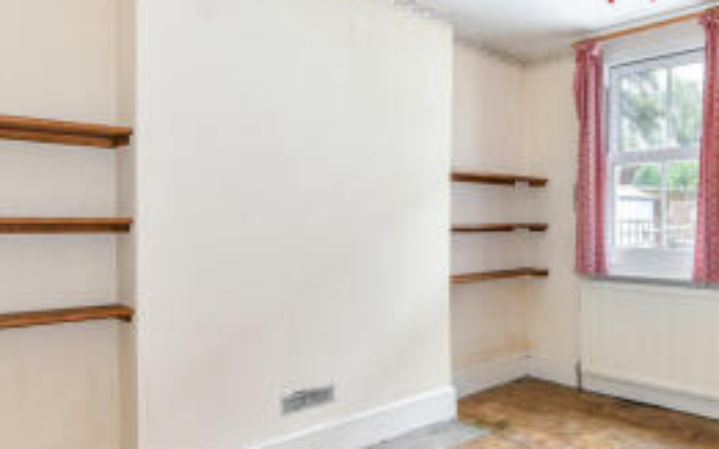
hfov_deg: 62.3
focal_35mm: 26
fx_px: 509
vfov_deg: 47.5
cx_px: 609
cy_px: 241
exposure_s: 1/4
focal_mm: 14
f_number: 8
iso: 400
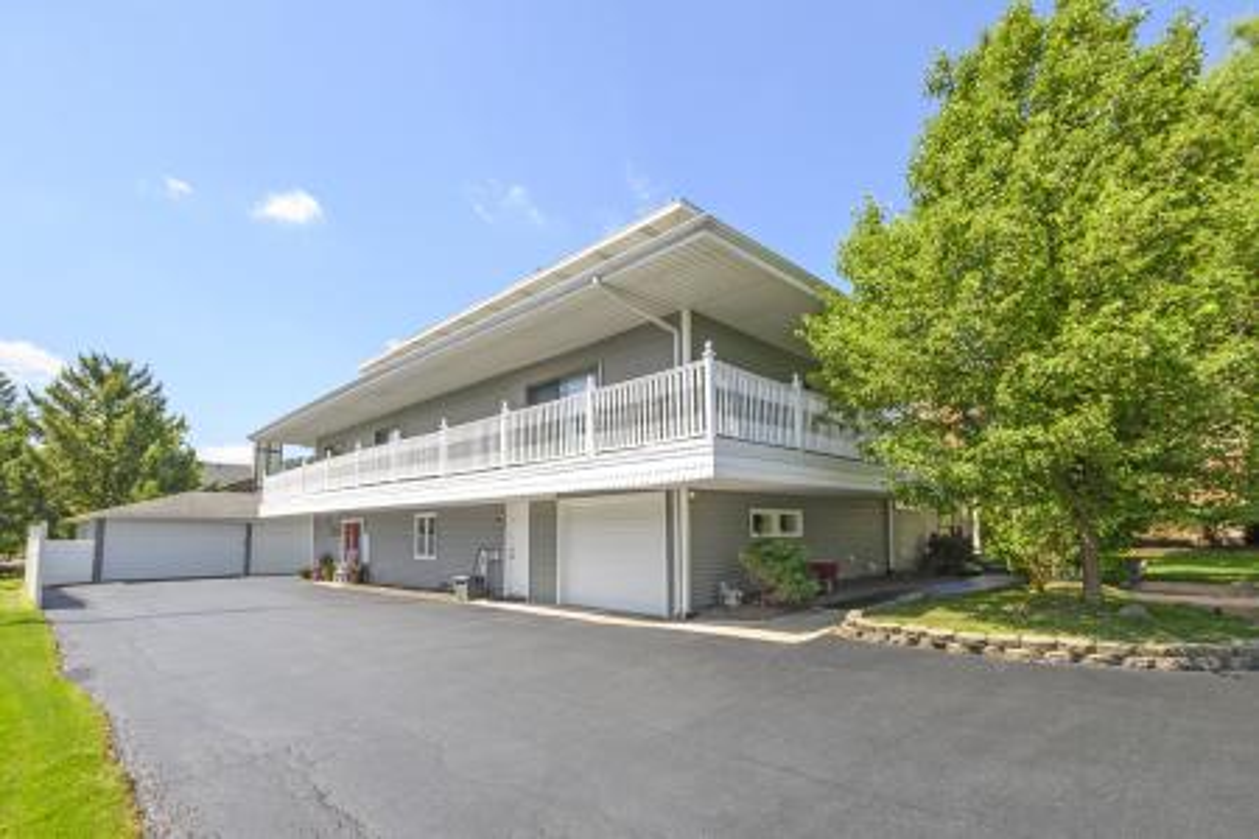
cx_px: 630
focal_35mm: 15
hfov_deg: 100.4
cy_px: 420
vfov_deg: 77.3
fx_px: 525
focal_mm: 10
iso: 160
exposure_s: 1/200
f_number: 7.1
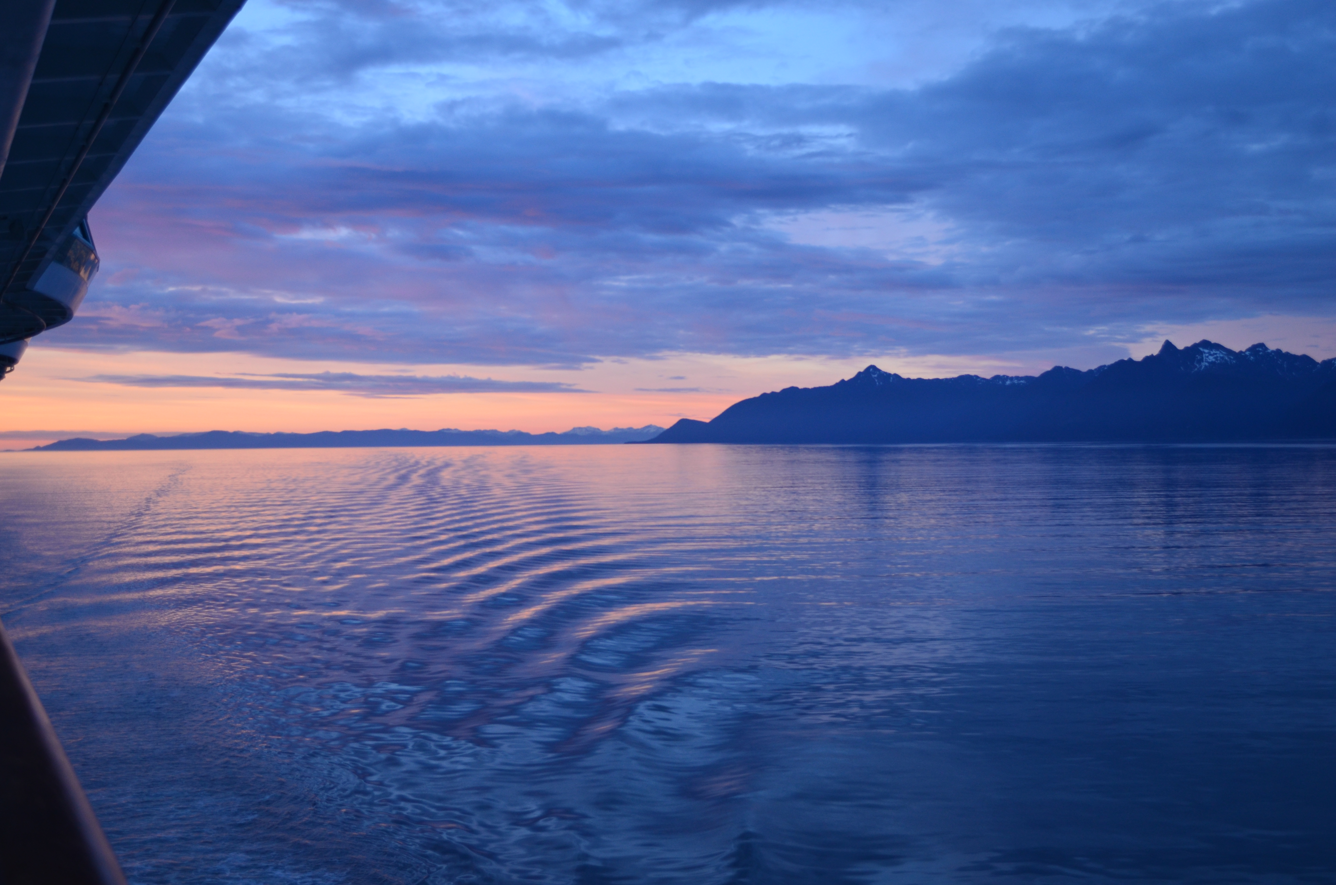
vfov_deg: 30.7
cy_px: 442
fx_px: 1611
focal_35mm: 44
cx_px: 668
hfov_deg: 45.0
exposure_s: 1/80
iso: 400
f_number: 4.5
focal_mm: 29
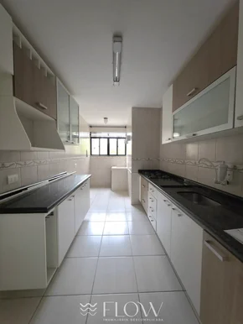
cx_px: 122
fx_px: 122
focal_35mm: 13
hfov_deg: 90.0
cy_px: 162
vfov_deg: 106.1
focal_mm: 2.2
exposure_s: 1/24
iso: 160
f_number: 1.9
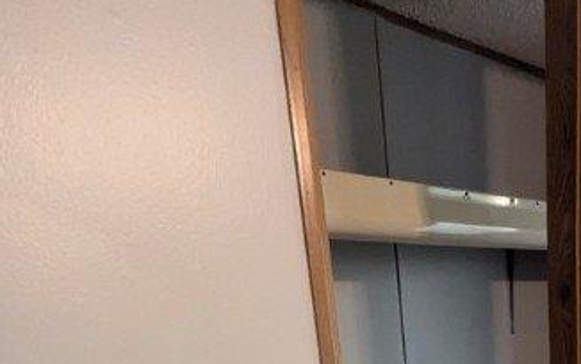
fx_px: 634
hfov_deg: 47.6
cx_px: 428
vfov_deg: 23.9
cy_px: 573
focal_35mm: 40
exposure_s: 1/60
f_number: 2.2
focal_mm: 2.35
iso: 1060
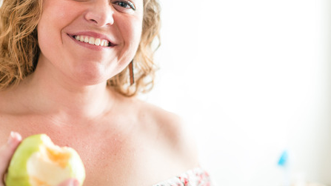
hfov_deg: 32.8
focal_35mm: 64
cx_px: 186
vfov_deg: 18.8
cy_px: 89
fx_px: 561
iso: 400
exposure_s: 1/200
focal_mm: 35
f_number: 1.4
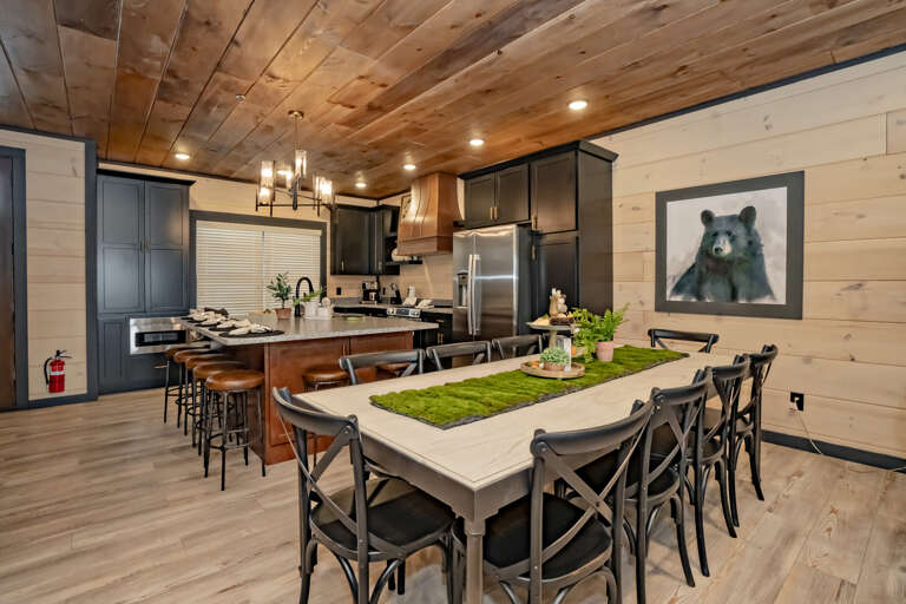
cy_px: 302
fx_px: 403
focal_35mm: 16
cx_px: 453
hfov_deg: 96.7
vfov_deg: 73.7
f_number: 8
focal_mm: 16
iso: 2000
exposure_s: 1/100
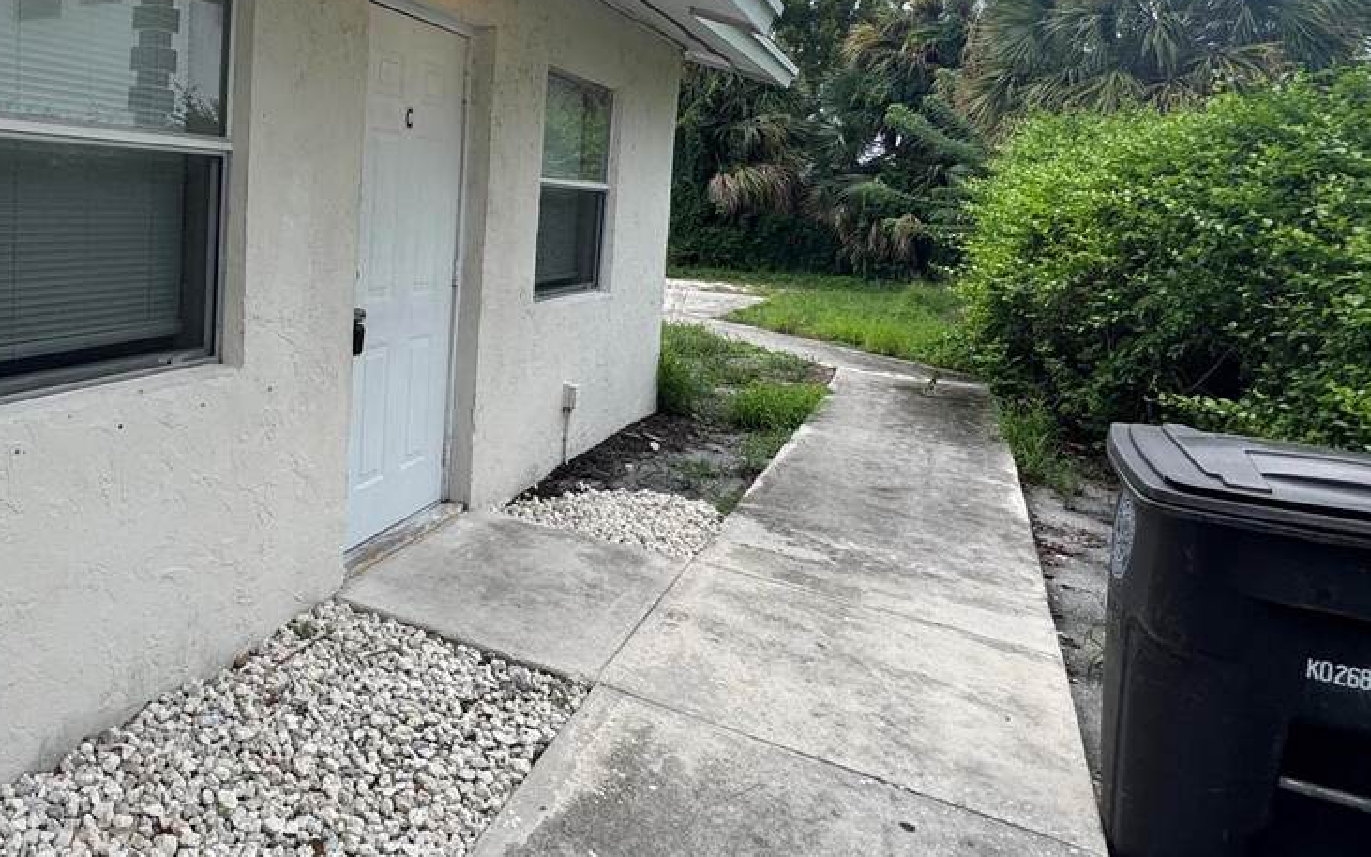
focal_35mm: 26
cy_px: 274
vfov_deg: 46.7
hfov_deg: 66.6
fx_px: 972
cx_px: 368
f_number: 2.2
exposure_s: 1/352
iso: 40
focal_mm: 2.22
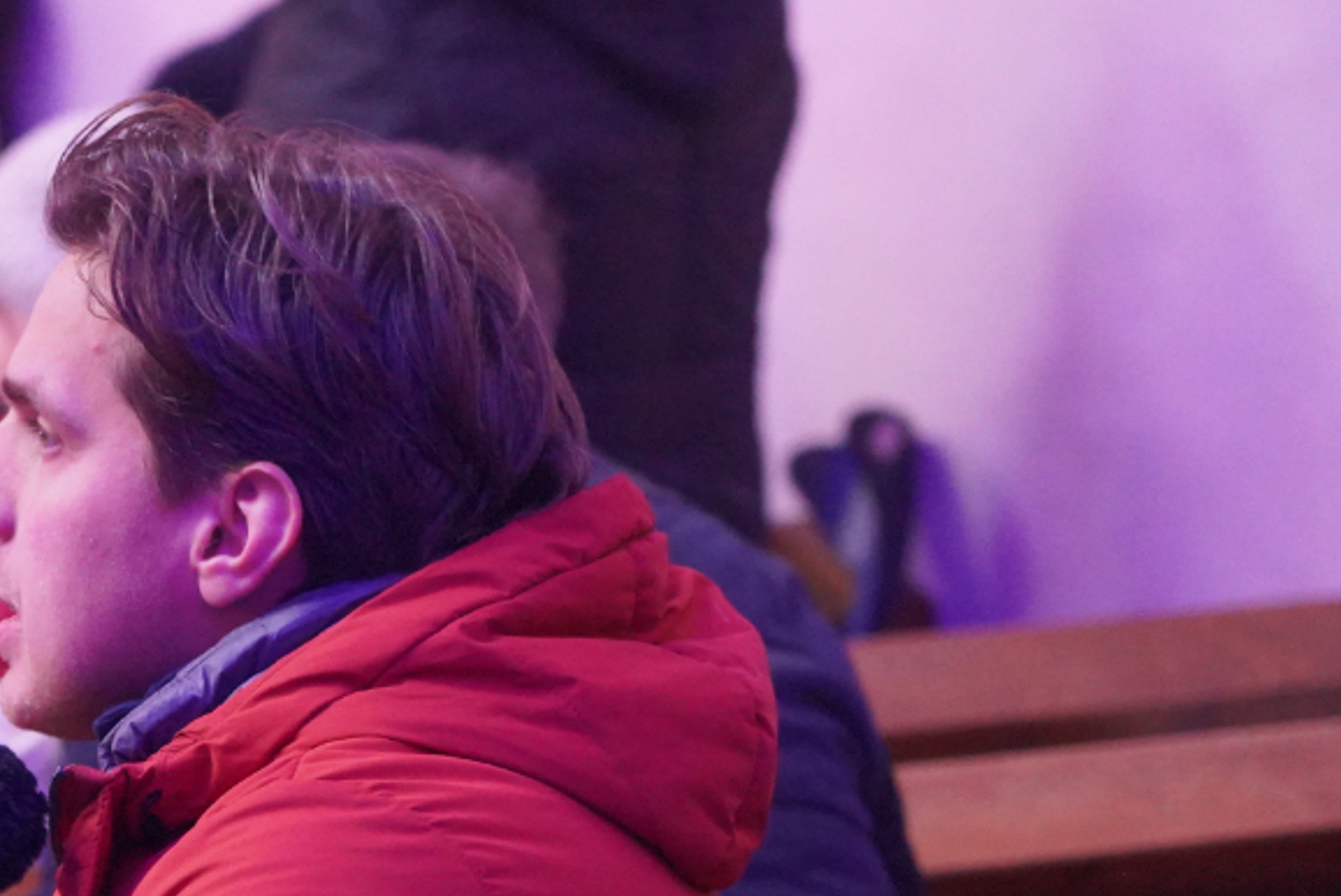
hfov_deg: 8.6
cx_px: -144
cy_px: 886
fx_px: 8795
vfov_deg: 5.8
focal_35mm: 236
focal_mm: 105
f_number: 4
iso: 12800
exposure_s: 1/10
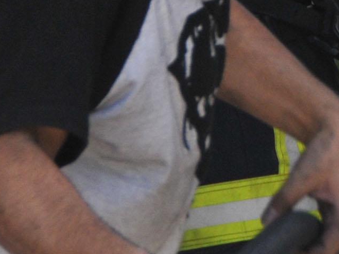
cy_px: 4
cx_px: 112
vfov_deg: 1.3
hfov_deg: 1.7
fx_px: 11358
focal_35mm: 1160
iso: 400
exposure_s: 1/400
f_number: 9
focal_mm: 120
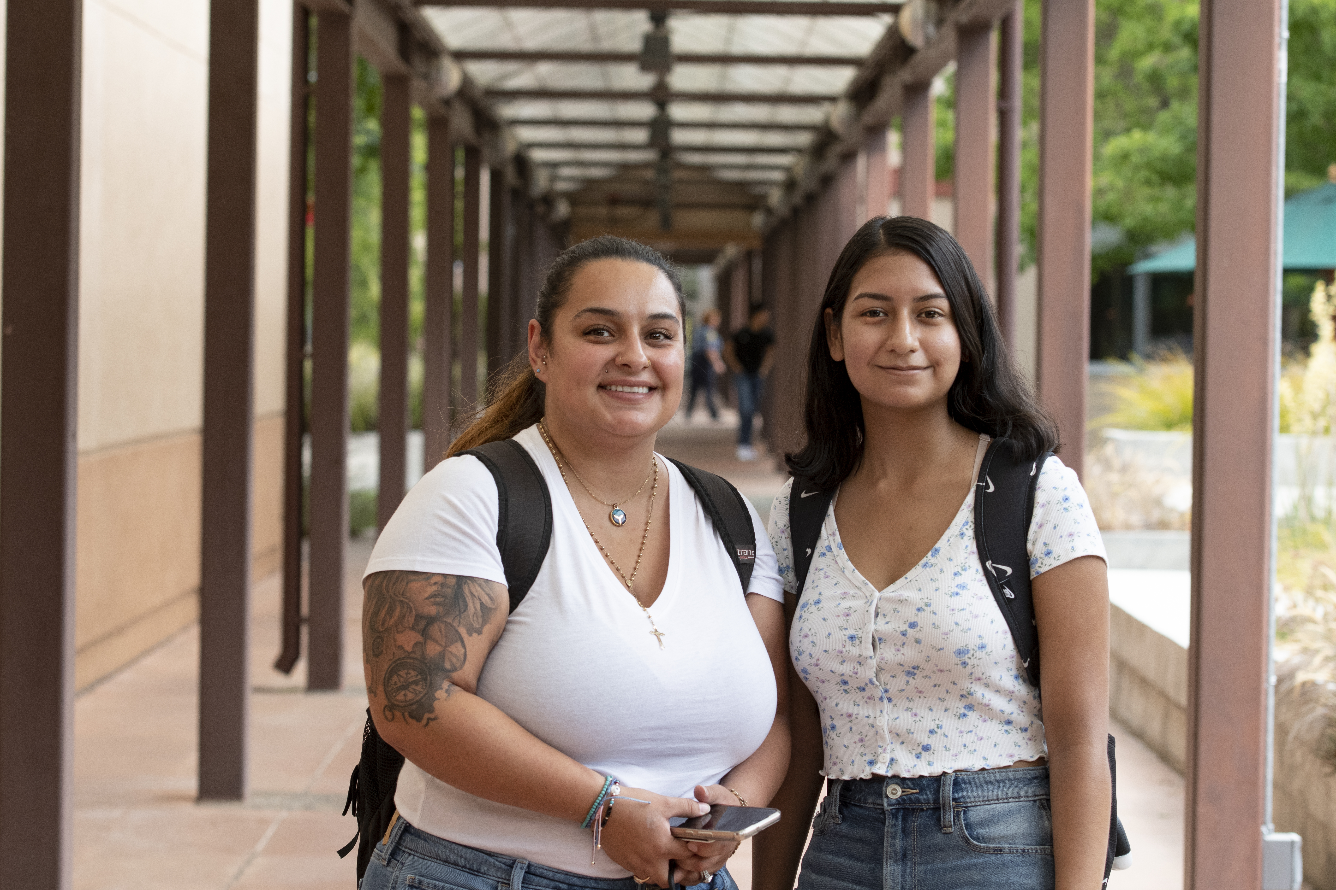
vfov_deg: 13.0
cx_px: 668
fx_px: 3896
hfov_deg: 19.5
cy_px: 445
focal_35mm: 105
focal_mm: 70
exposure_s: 1/1250
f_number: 4.5
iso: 800
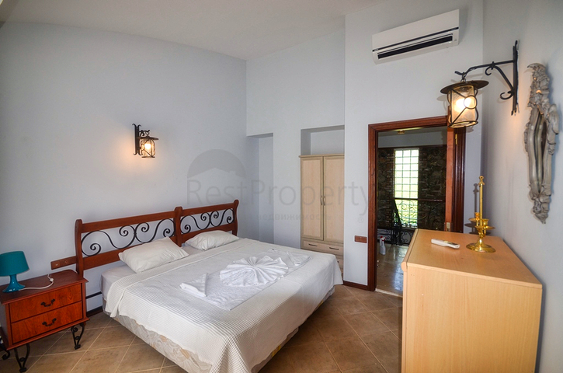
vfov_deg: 77.1
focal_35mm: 15
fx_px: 234
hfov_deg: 100.5
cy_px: 186
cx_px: 282
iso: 320
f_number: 6.3
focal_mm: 10
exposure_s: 1/60
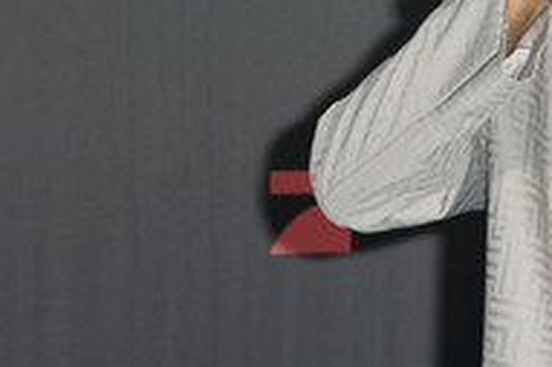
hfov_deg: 7.2
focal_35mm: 283
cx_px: 643
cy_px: 32
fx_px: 4336
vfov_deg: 4.8
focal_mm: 120
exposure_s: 1/250
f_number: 5.6
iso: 320
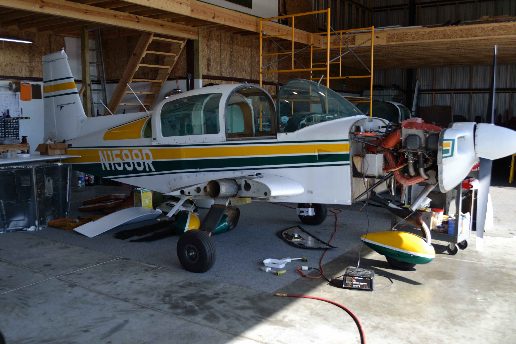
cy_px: 172
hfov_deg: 57.2
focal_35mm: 33
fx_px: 473
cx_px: 258
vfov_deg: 40.0
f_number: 5.6
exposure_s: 1/125
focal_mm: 22
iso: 125
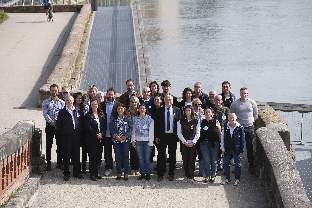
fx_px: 1439
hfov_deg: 12.4
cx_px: 156
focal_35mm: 166
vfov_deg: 8.3
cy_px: 104
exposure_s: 1/500
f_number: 5
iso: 160
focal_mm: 110.6
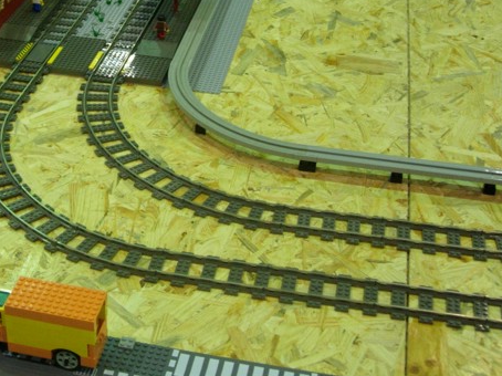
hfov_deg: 28.6
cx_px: 139
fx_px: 971
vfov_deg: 21.6
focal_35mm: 67
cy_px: 71
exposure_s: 1/32
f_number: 2.8
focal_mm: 7.8
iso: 194
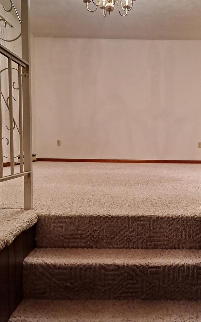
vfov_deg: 46.2
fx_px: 377
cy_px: 171
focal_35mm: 43
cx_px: 147
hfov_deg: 29.5
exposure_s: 1/50
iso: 160
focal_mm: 4.6
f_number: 2
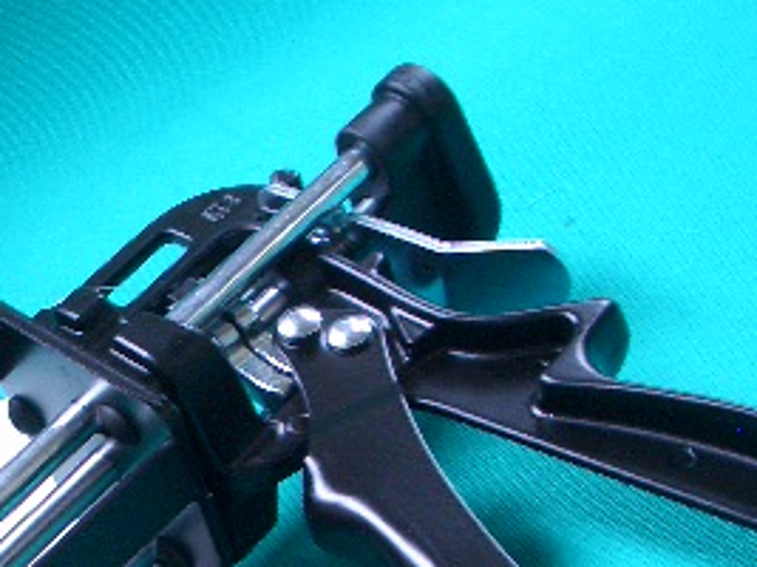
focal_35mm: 84
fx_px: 1836
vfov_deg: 16.8
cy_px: 678
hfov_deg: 23.1
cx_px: 210
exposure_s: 1/10
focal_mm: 5.8
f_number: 2.6
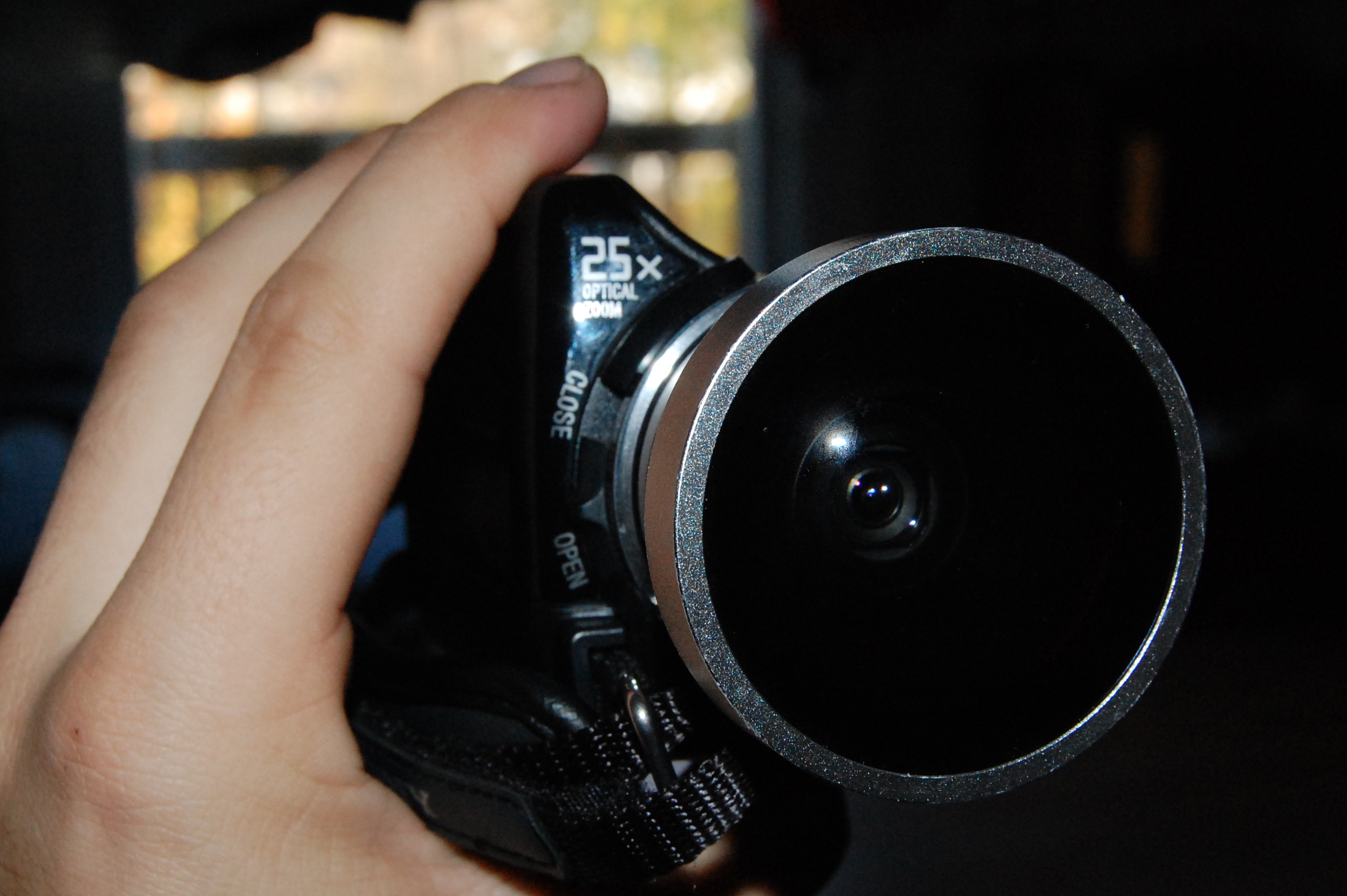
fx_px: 2168
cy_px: 472
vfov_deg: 23.3
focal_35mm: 58
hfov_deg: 34.5
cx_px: 722
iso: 1600
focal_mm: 34
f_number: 10
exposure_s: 1/125
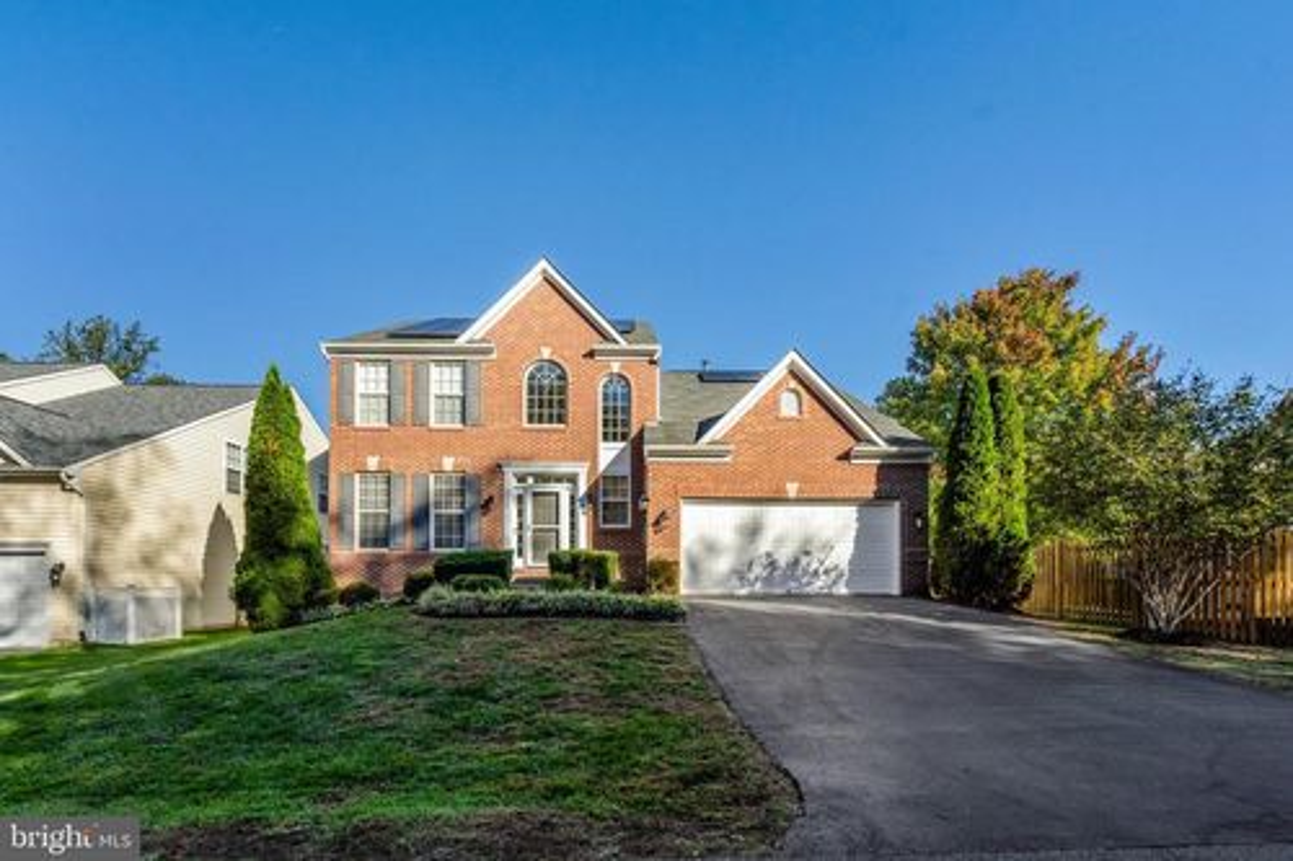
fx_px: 574
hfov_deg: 96.8
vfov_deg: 73.7
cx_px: 646
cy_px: 430
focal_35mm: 16
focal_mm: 16
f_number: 8
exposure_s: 1/2000
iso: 1250
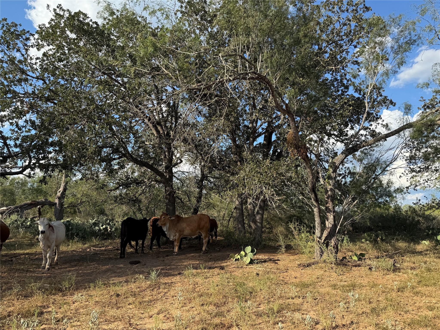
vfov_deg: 56.8
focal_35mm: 24
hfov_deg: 71.6
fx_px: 305
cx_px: 220
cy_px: 165
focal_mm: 6.76
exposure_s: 1/3425
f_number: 1.78
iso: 80
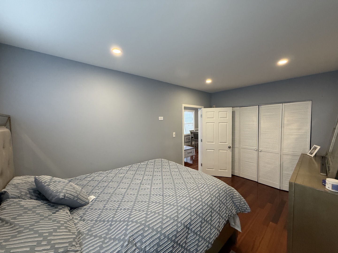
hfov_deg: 102.1
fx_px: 137
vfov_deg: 85.7
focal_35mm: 14
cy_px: 126
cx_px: 169
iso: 320
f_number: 2.2
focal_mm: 2.22
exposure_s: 1/120
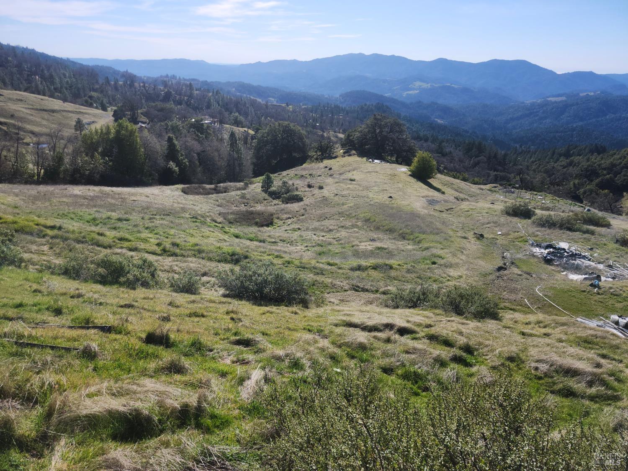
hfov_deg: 73.9
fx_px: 417
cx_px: 314
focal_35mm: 23
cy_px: 236
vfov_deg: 58.9
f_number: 1.8
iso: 25
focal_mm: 5.54
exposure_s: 1/1967
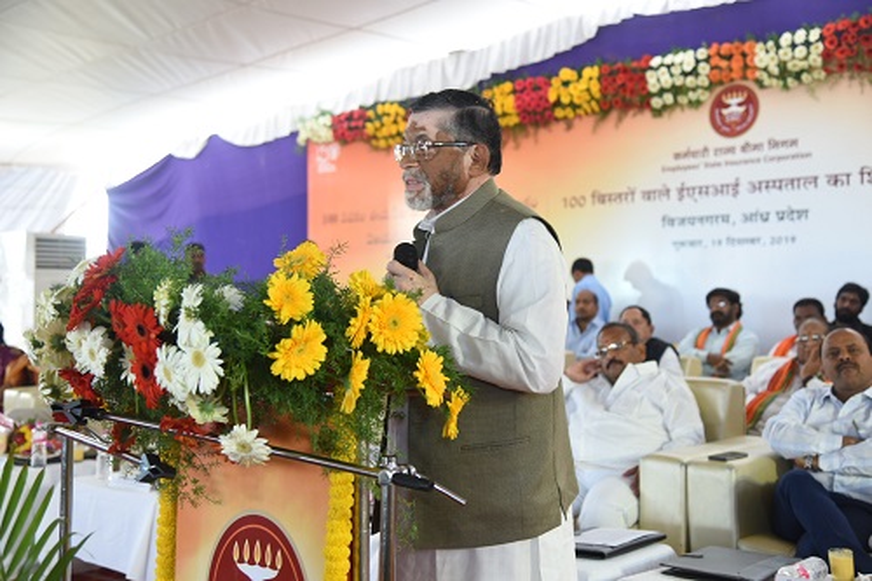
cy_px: 290
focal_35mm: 48
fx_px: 1162
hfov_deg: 41.1
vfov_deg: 28.1
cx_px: 436
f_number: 4
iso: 800
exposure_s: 1/100
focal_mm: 48
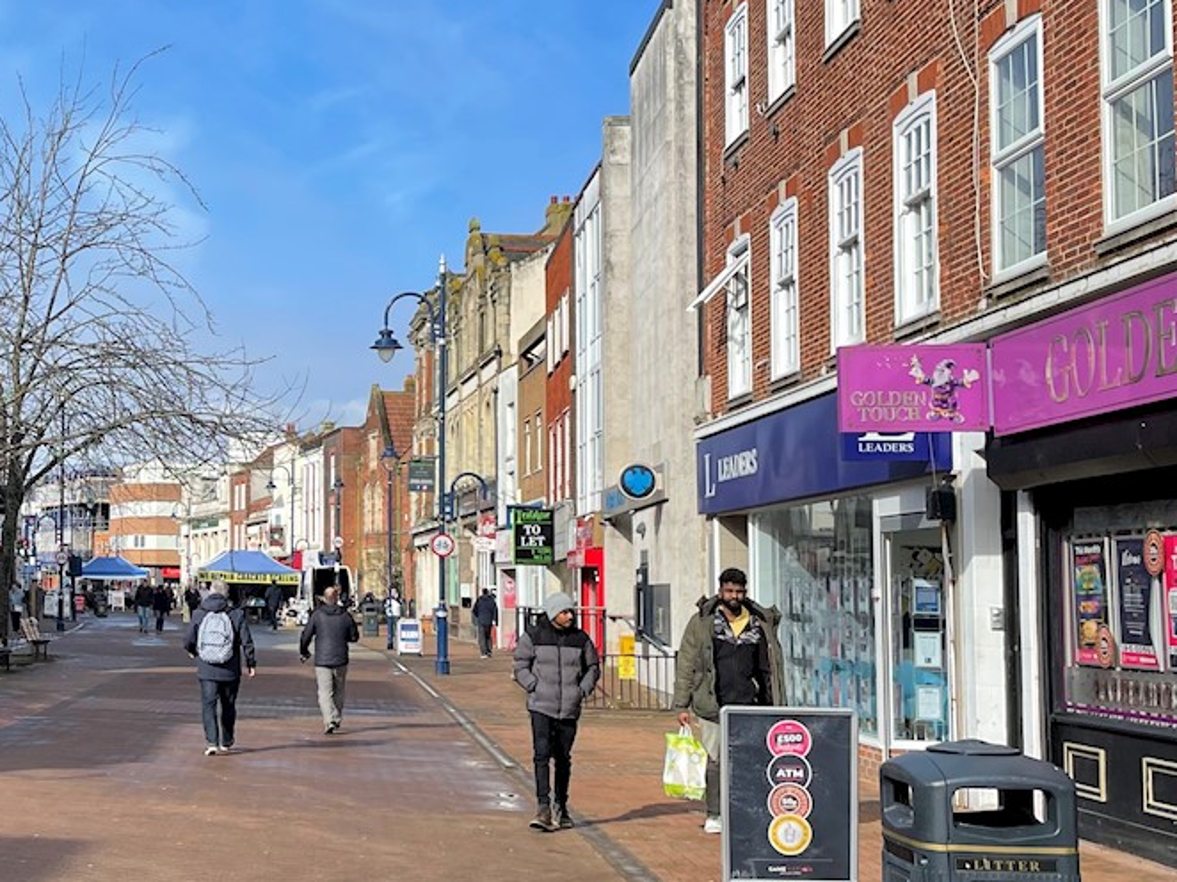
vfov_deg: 26.5
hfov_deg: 32.9
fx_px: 1869
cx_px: 80
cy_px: 423
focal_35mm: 55
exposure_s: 1/3401
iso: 32
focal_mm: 4.2
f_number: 1.6
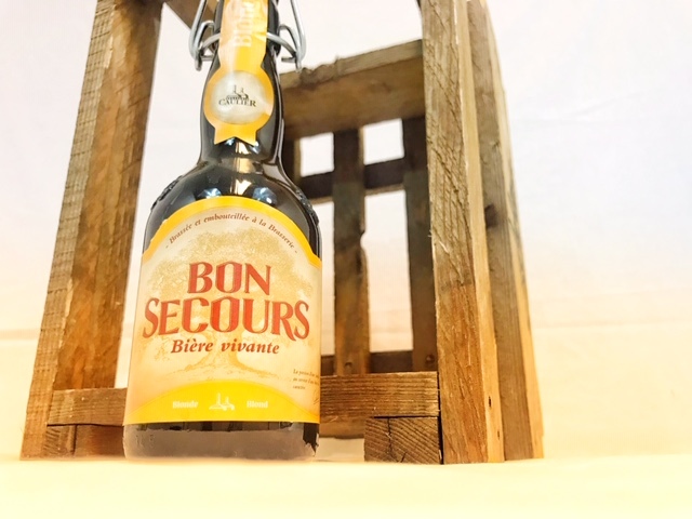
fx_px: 560
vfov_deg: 49.7
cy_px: 260
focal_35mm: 28
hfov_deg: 63.4
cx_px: 346
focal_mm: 3.99
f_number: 1.8
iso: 40
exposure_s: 1/33
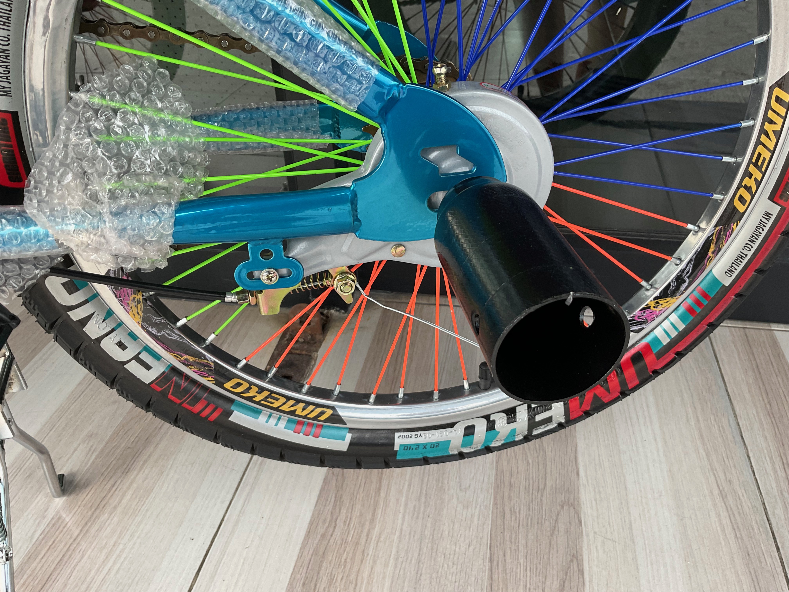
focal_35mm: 29
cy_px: 296
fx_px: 661
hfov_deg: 61.7
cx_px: 394
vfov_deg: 48.2
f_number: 1.8
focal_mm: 3
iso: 40
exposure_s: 1/100
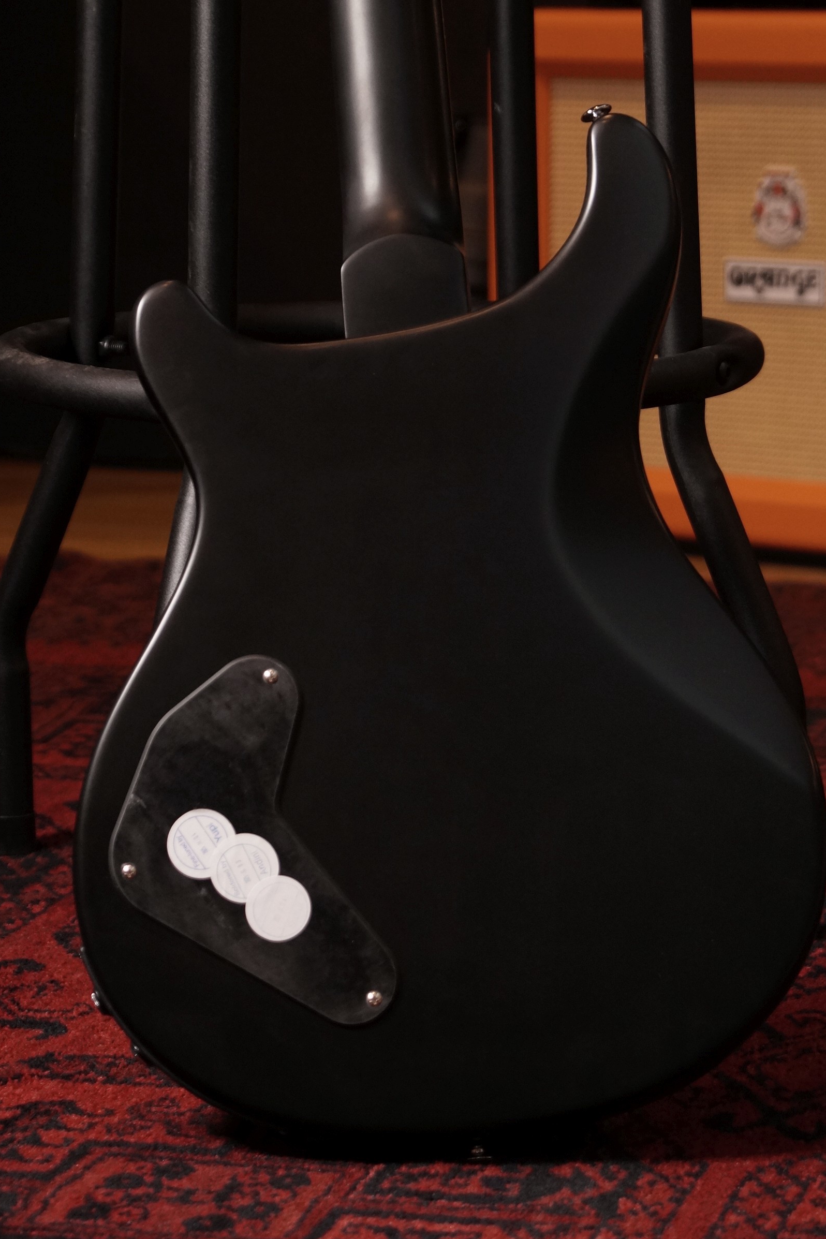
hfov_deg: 11.4
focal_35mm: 120
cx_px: 432
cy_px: 599
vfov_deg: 17.1
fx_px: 4130
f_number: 5
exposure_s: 1/100
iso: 800
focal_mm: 70
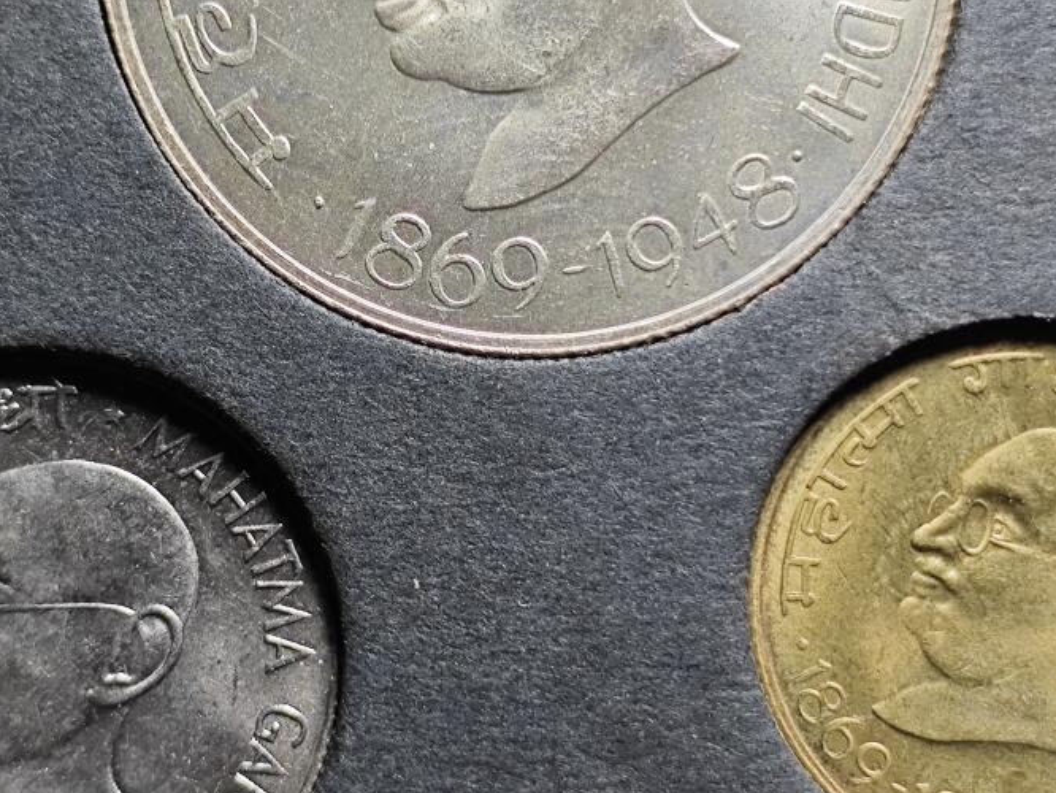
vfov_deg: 14.4
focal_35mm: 103
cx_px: 460
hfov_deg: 19.1
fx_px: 3143
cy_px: 268
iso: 100
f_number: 1.6
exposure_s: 1/69
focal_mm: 5.84
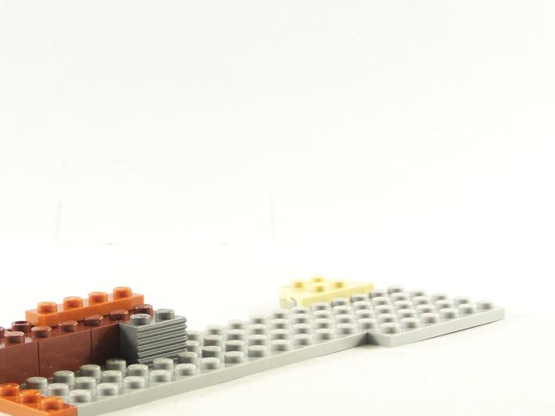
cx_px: 152
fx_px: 1652
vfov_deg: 14.4
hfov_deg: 19.0
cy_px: 269
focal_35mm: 103
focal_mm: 11.1
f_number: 3.6
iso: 200
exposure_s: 1/30
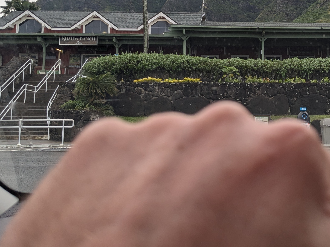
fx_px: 496
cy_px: 56
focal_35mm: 52
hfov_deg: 35.6
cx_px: 267
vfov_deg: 27.6
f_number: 1.73
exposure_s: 1/187
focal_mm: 4.38
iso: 32
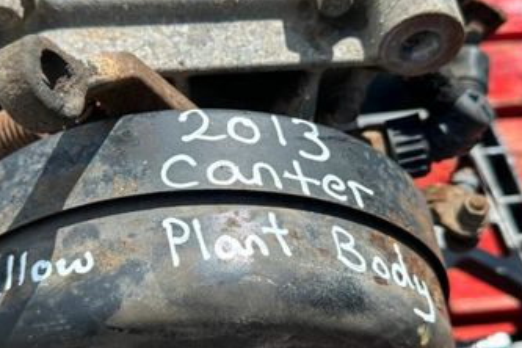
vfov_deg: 29.8
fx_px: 652
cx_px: 232
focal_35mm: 45
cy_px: 199
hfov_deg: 43.5
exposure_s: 1/2882
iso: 80
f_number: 1.78
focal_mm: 6.86
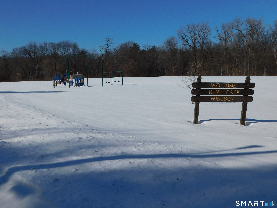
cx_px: 138
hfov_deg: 51.4
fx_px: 288
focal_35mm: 36
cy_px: 104
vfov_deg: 39.7
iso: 125
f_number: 7
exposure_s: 1/1000
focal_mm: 6.3
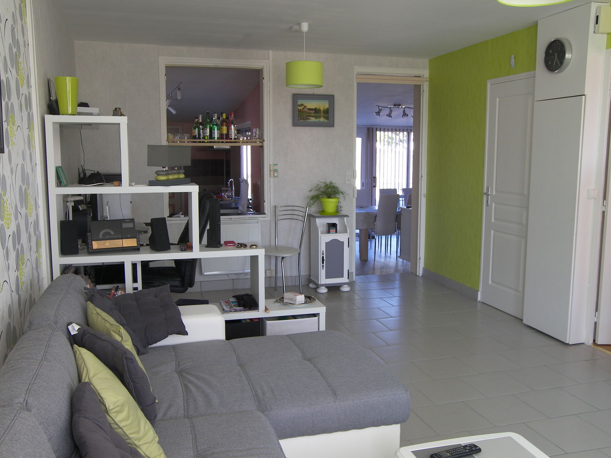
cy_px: 229
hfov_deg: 55.4
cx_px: 306
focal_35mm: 33
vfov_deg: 42.9
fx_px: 582
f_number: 3.2
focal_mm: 6.9
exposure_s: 1/25
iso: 50
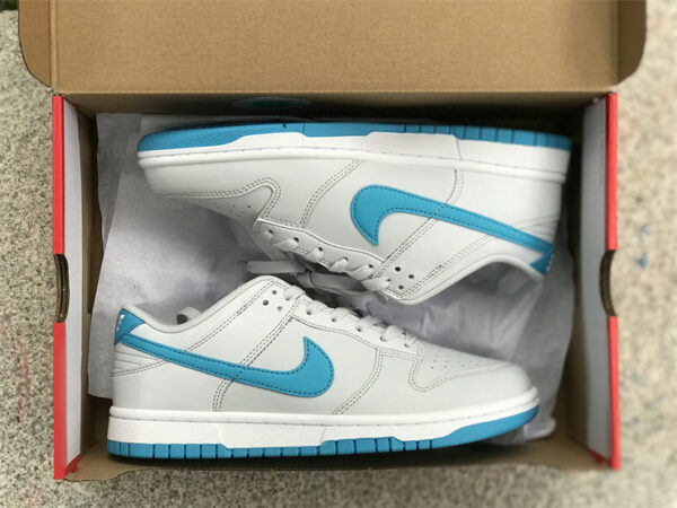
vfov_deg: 25.7
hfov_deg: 33.8
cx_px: 338
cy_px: 254
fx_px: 1115
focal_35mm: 57
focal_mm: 6.6
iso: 125
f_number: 2.8
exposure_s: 1/50
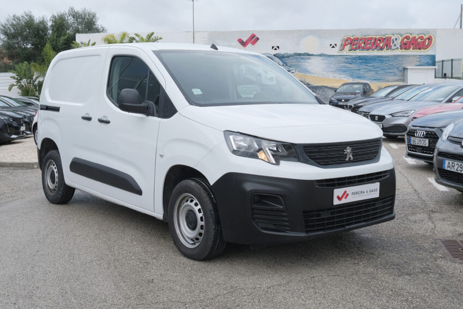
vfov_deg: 32.6
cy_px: 144
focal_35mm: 41
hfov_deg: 47.4
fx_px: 527
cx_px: 223
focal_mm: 22.8
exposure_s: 1/200
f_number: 9
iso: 320
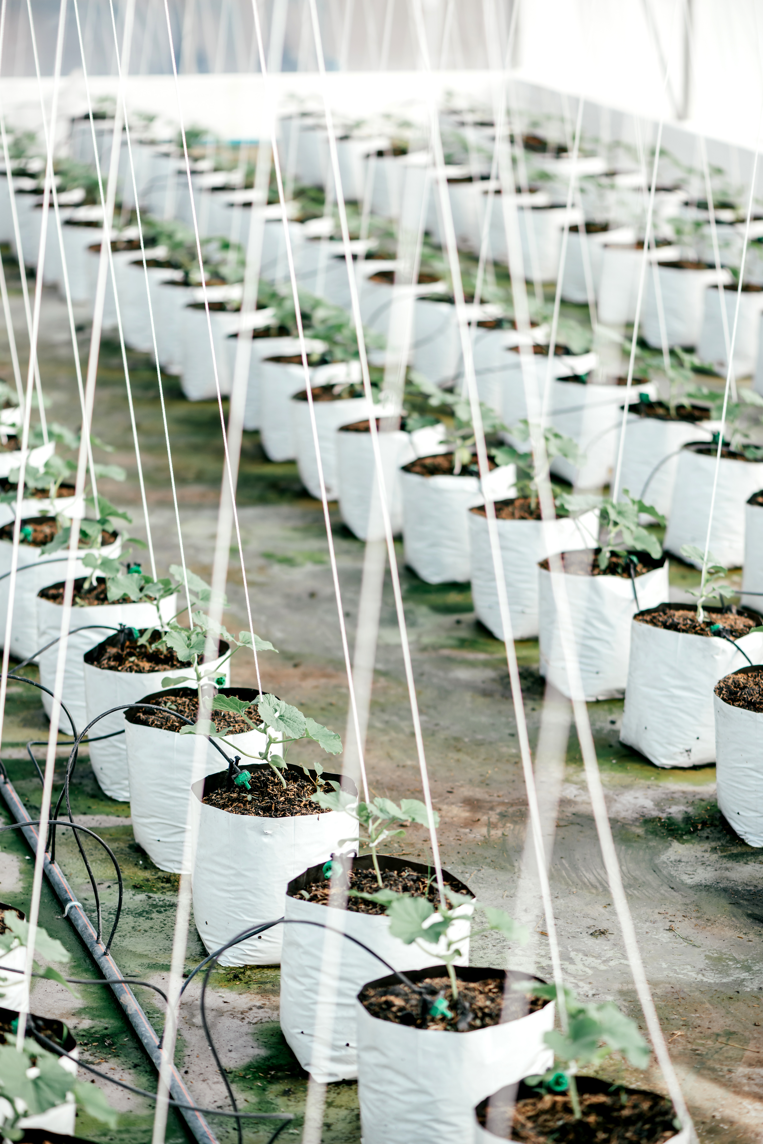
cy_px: 572
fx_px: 3335
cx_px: 382
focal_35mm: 105
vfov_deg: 19.5
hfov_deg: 13.0
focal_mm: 105
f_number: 2.8
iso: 200
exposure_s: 1/1000
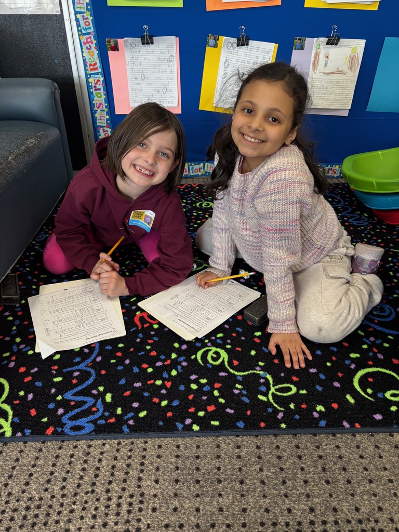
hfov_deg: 53.1
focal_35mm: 26
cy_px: 266
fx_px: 400
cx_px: 200
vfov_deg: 67.3
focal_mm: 5.96
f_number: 1.6
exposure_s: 1/72
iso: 125
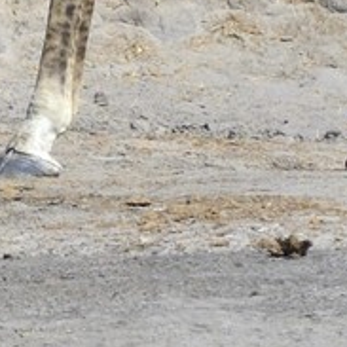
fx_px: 23635
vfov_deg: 0.8
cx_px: -840
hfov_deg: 0.8
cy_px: -533
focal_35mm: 2084
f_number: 9
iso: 400
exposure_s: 1/800
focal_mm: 280
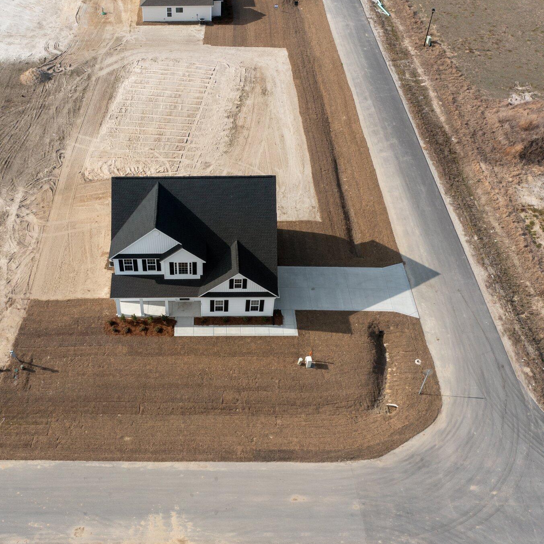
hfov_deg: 45.6
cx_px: 199
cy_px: 271
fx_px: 640
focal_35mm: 36
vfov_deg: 46.0
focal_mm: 10.26
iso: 100
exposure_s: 1/120
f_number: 4.5
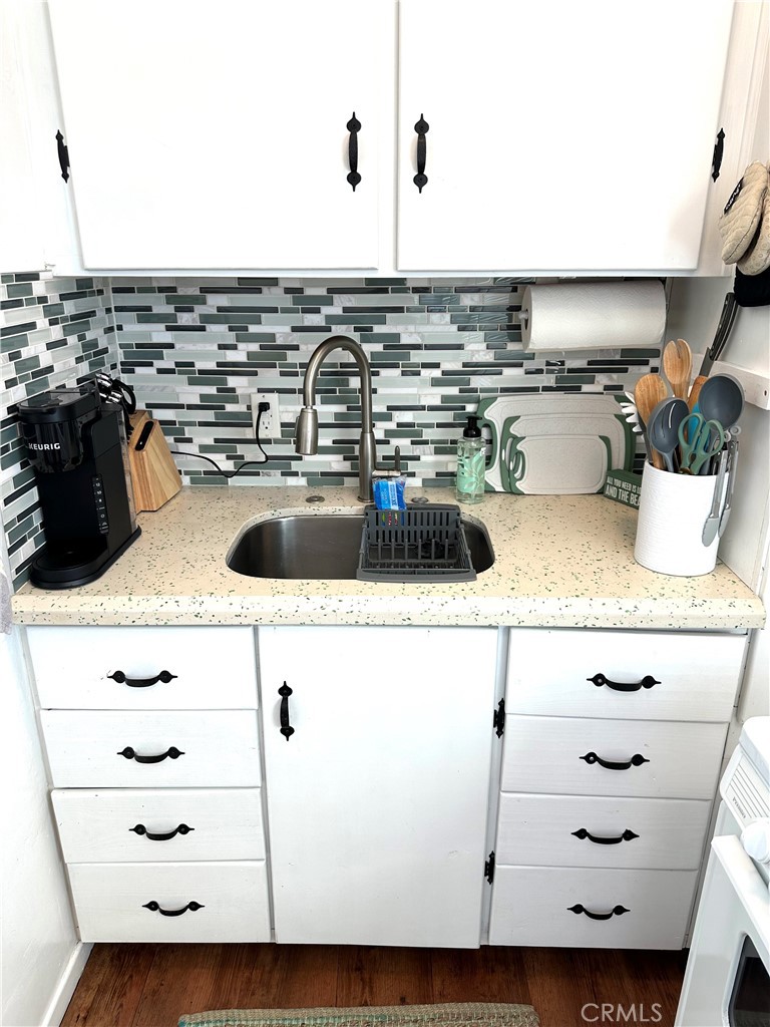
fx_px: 712
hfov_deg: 56.8
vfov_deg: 71.6
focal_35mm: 24
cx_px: 385
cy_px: 514
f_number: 1.78
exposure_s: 1/143
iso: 64
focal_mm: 6.86
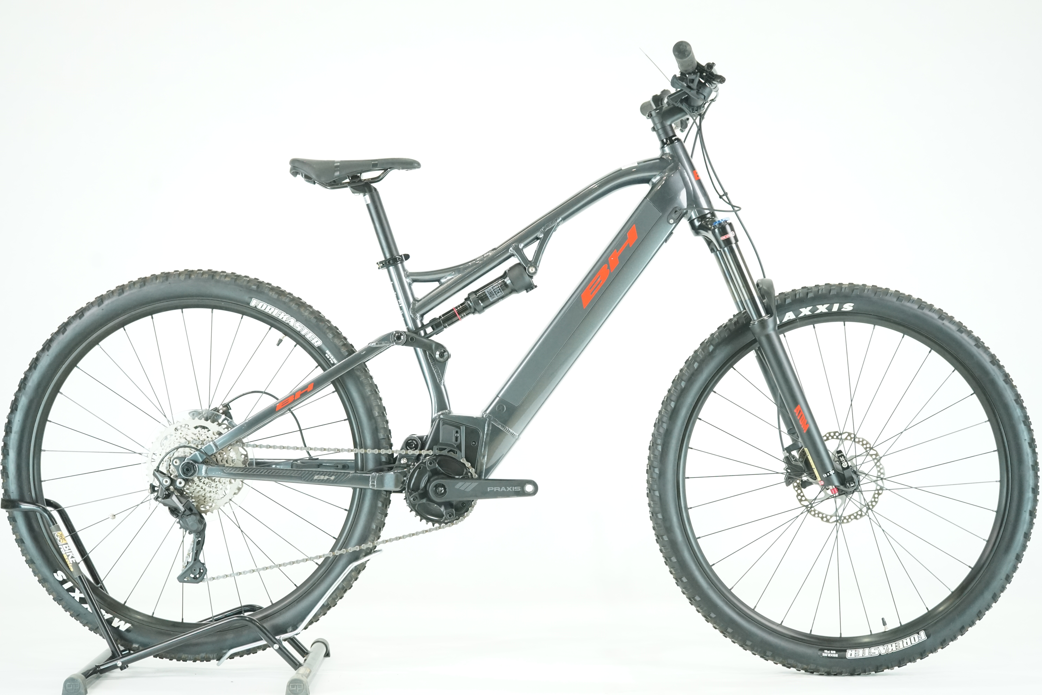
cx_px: 521
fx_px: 1679
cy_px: 348
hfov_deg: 34.5
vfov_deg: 23.4
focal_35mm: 58
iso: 3200
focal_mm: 58
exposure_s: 1/200
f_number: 5
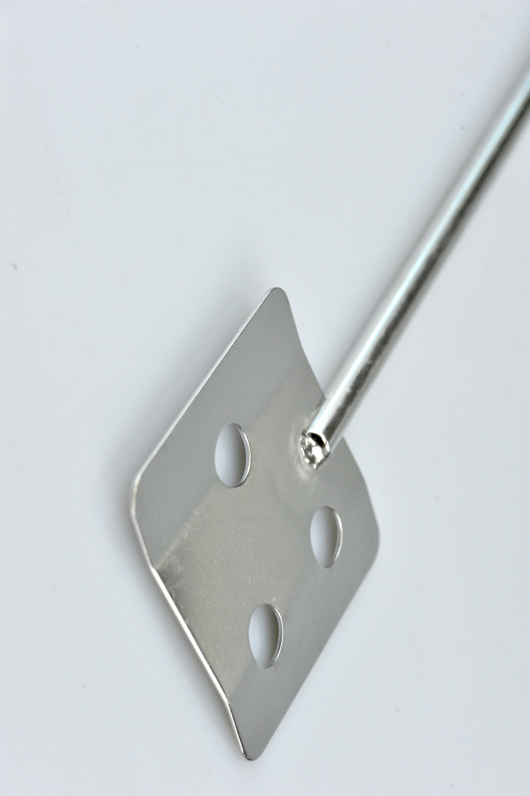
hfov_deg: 13.0
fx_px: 2322
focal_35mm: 105
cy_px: 398
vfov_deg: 19.5
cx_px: 265
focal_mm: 105
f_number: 11
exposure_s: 1/60
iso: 1250
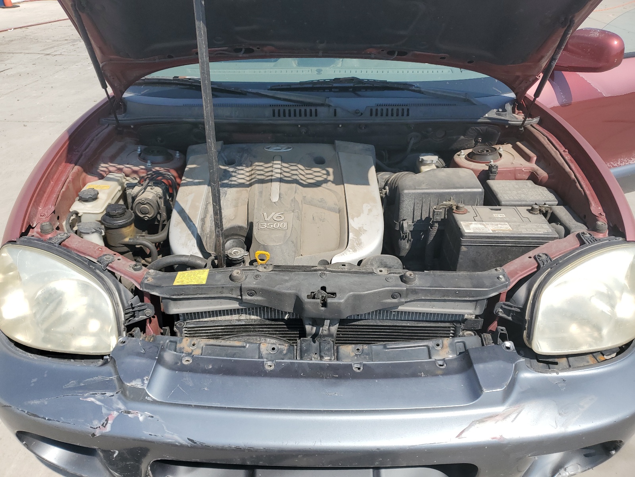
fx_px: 477
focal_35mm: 26
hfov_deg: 67.3
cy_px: 238
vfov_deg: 53.1
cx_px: 318
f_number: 1.5
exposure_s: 1/2500
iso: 50
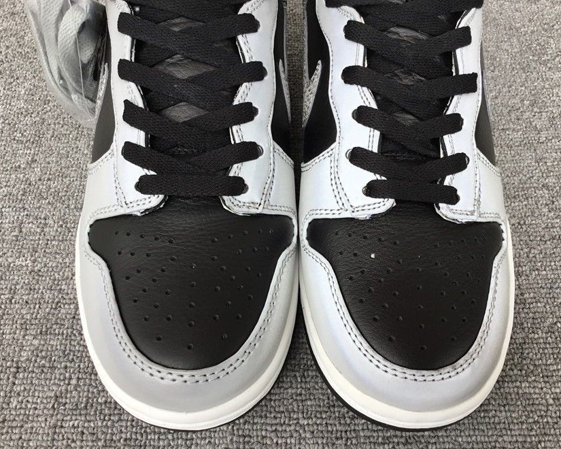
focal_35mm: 33
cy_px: 223
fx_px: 548
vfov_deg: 44.5
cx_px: 292
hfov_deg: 54.2
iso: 25
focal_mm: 3.3
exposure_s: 1/143
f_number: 2.4
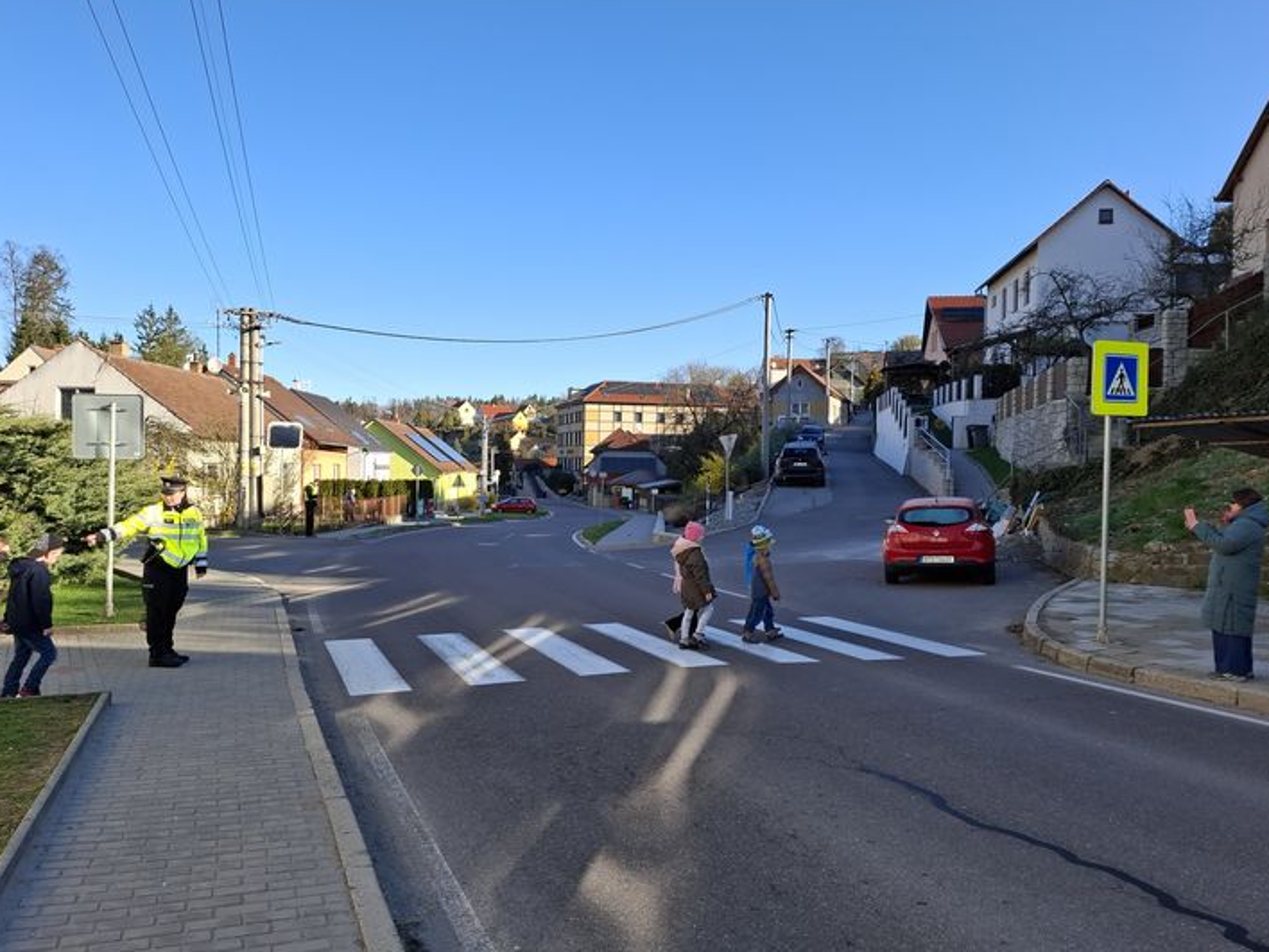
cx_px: 608
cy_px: 459
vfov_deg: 53.1
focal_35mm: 26
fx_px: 953
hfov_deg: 67.3
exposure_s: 1/1026
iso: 50
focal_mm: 5.54
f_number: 1.8
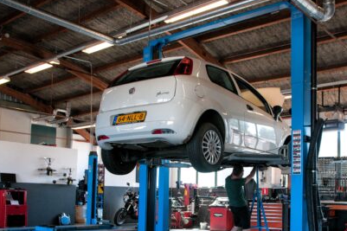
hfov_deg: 43.4
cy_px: 164
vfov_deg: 29.5
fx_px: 434
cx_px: 208
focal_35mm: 45
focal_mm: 20
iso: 400
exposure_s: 1/125
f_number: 4.5
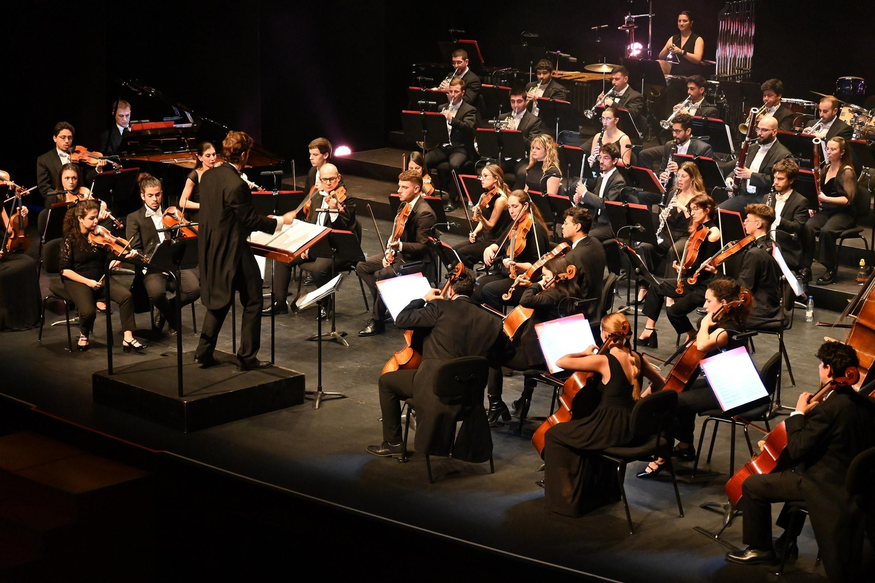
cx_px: 438
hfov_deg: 27.0
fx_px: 1822
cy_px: 292
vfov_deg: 18.2
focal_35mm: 75
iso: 5600
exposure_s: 1/60
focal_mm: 50
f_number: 4.5
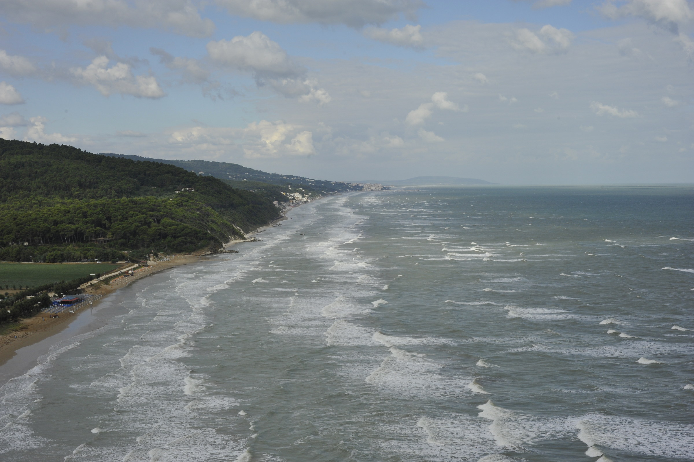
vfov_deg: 27.0
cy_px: 231
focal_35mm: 50
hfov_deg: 39.6
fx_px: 963
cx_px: 347
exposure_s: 1/1000
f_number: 16
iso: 1000
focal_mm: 50
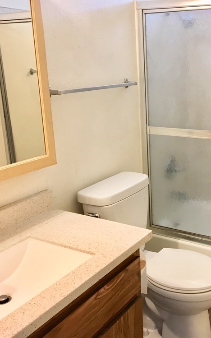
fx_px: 387
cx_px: 169
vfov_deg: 47.2
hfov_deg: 29.8
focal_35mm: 42
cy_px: 172
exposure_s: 1/30
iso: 64
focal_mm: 4.15
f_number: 2.2
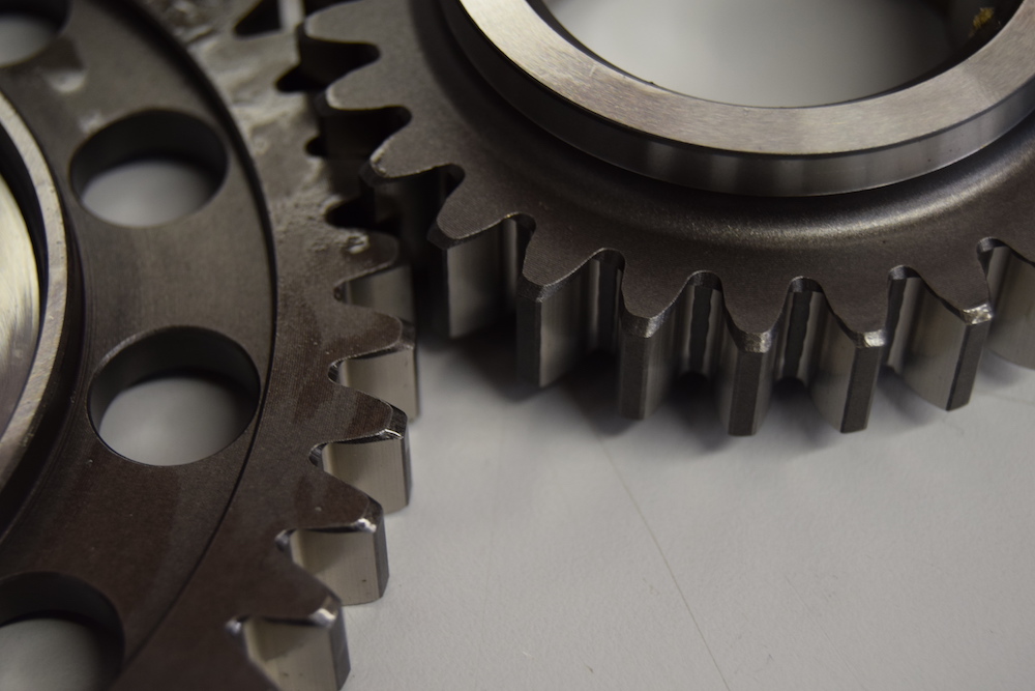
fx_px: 2372
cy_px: 346
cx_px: 518
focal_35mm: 82
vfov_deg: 16.6
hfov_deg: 24.6
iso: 640
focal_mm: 55
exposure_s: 1/60
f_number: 5.6
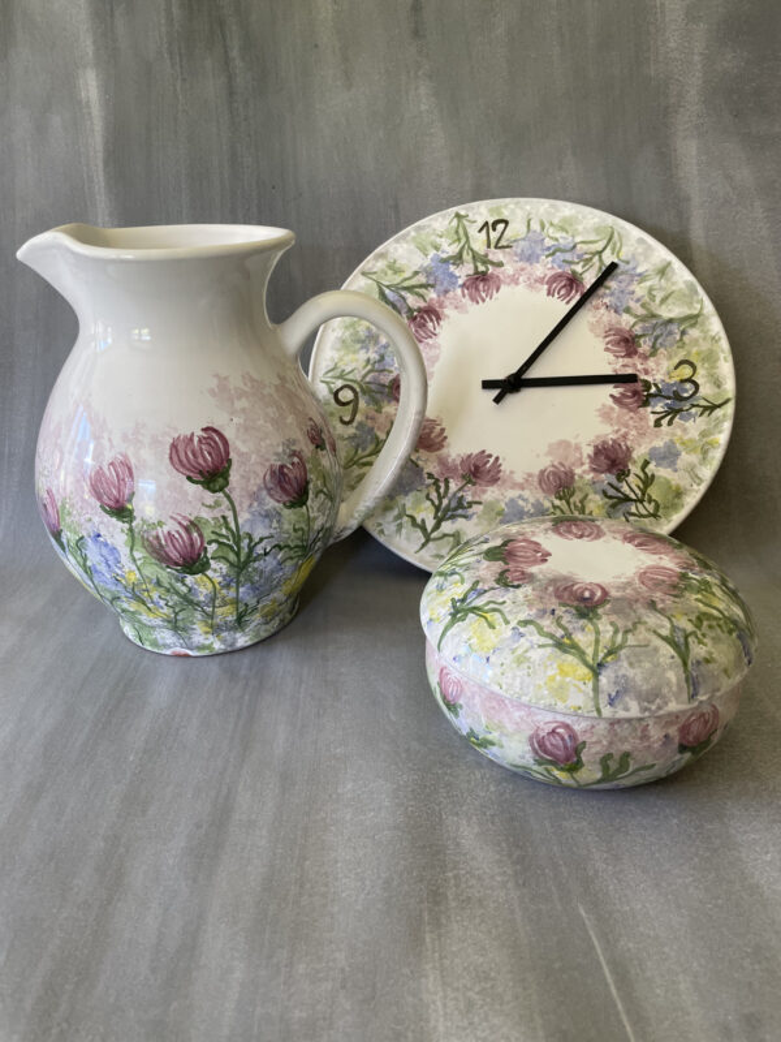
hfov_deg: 53.1
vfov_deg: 67.3
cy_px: 521
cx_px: 390
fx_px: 782
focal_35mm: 26
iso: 125
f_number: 1.6
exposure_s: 1/121
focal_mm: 4.2
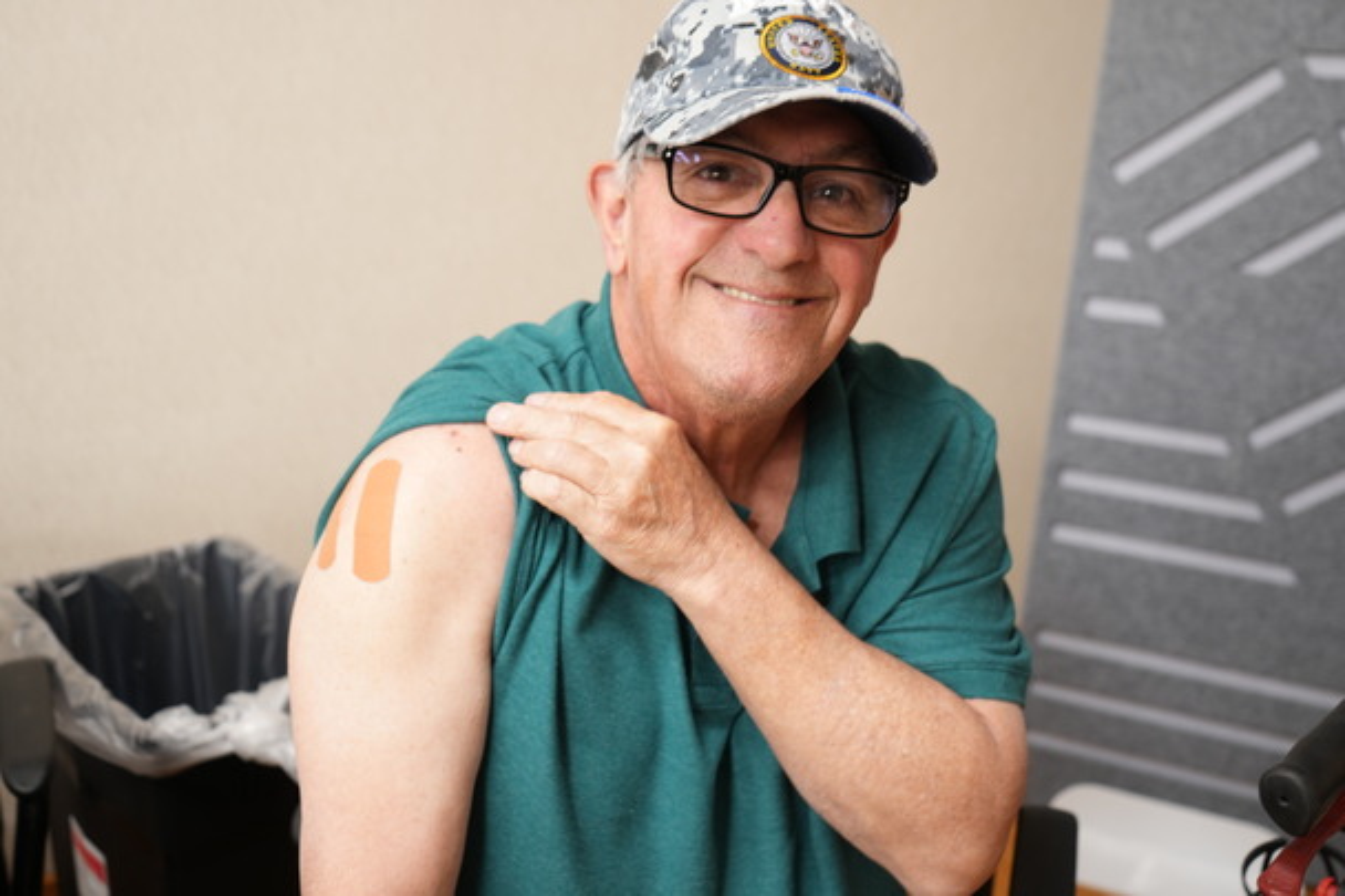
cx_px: 672
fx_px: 1307
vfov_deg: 37.8
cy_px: 448
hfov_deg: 54.4
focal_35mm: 35
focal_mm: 35
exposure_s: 1/13
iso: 400
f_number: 4
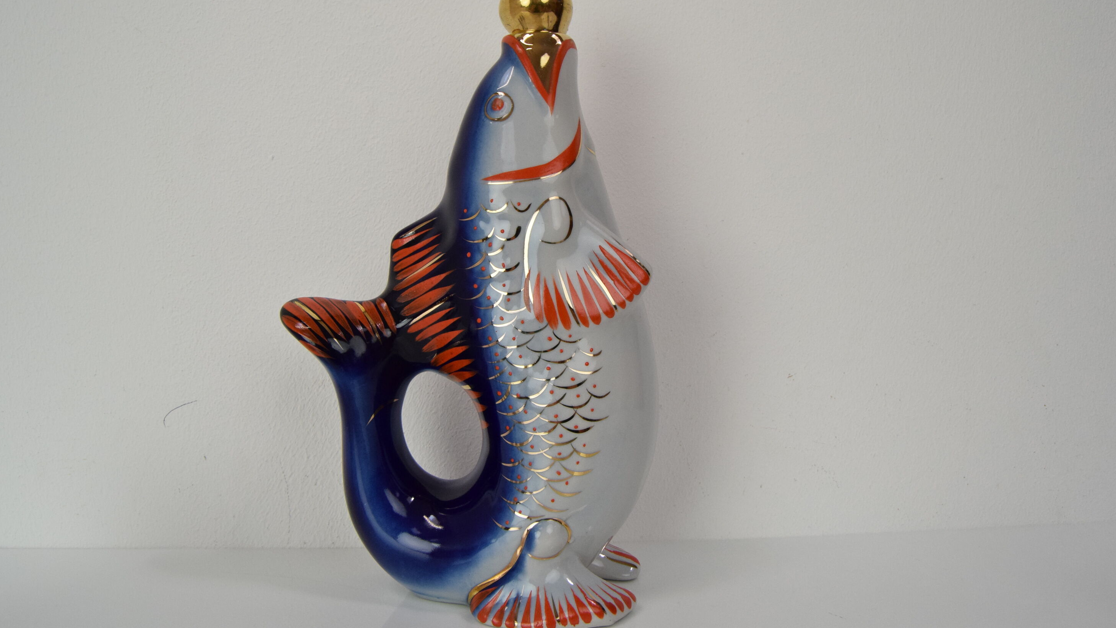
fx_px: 858
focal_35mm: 29
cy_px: 279
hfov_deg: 66.1
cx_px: 554
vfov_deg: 40.1
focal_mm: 18
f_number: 9
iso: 1600
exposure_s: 1/320
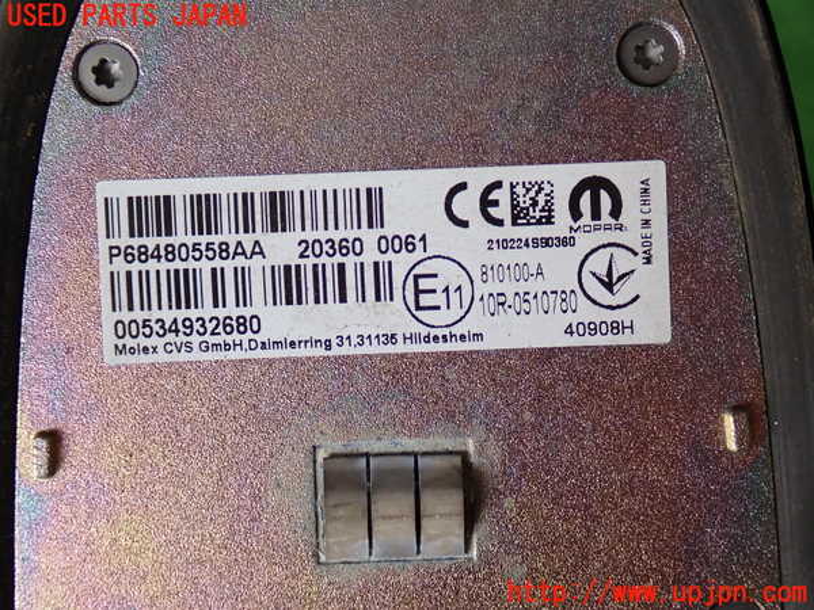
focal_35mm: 50
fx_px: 1176
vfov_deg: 29.1
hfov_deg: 38.2
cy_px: 305
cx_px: 407
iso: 125
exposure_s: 1/100
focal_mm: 9.01
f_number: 3.2
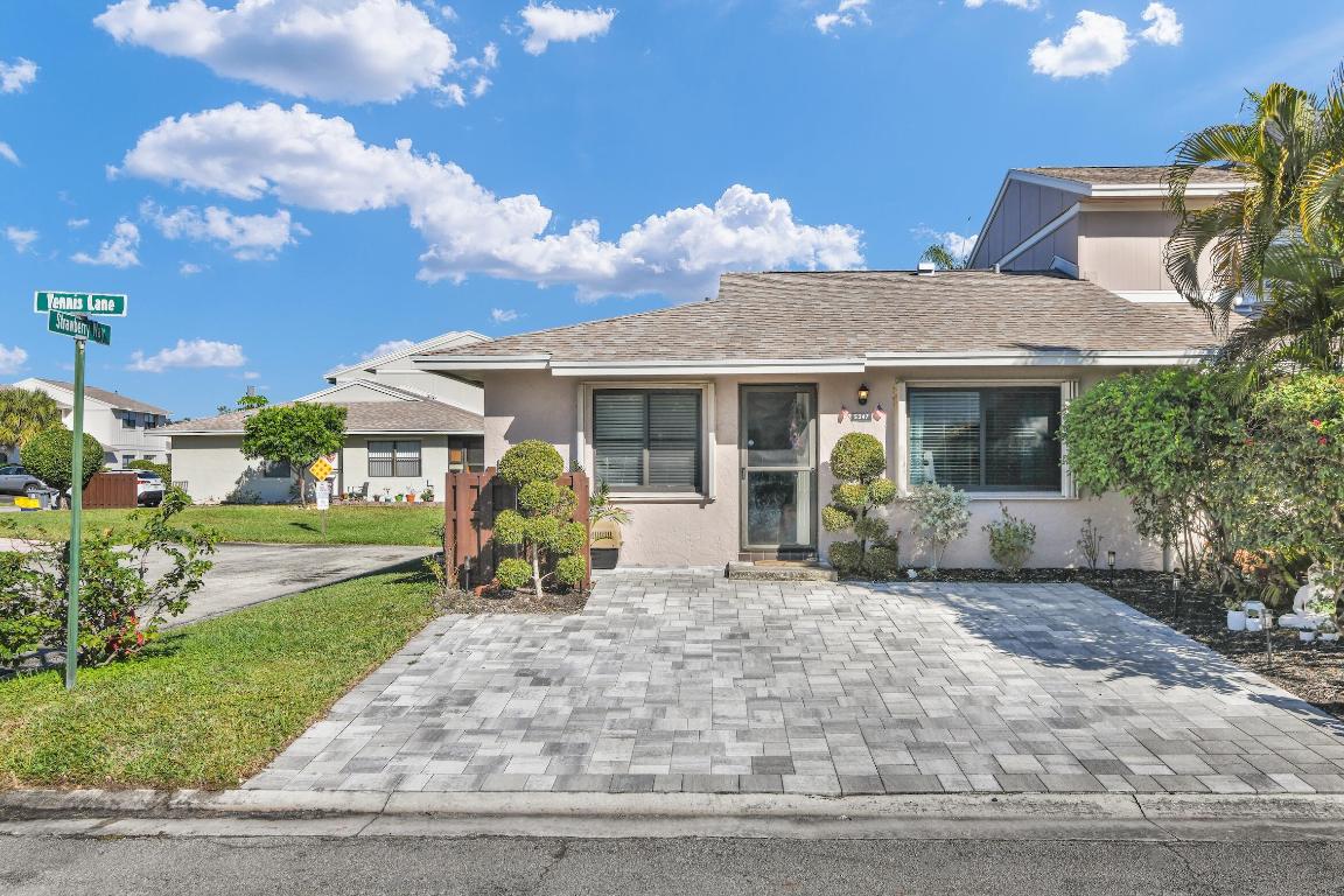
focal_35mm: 28
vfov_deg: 46.4
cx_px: 672
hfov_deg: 65.5
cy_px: 448
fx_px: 1045
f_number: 11
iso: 400
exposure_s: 1/1000
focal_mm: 28
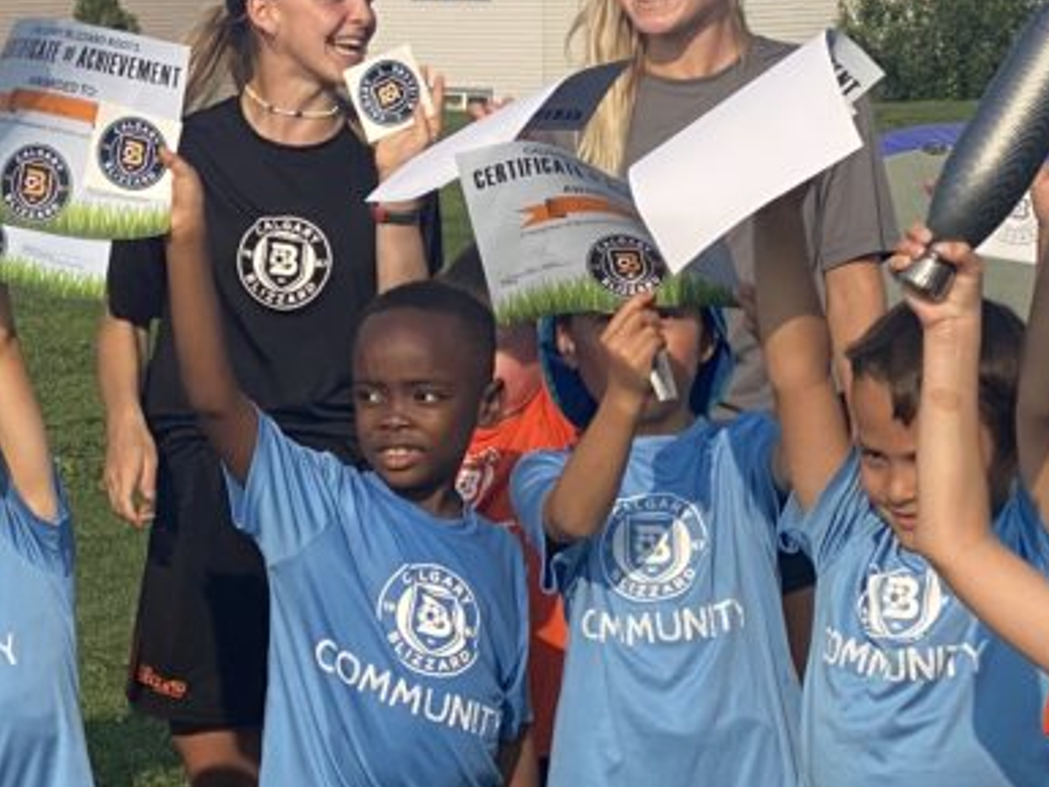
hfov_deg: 12.1
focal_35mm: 162
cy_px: 452
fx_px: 4911
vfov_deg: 9.2
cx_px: 19
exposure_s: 1/1410
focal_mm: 6
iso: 20
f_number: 2
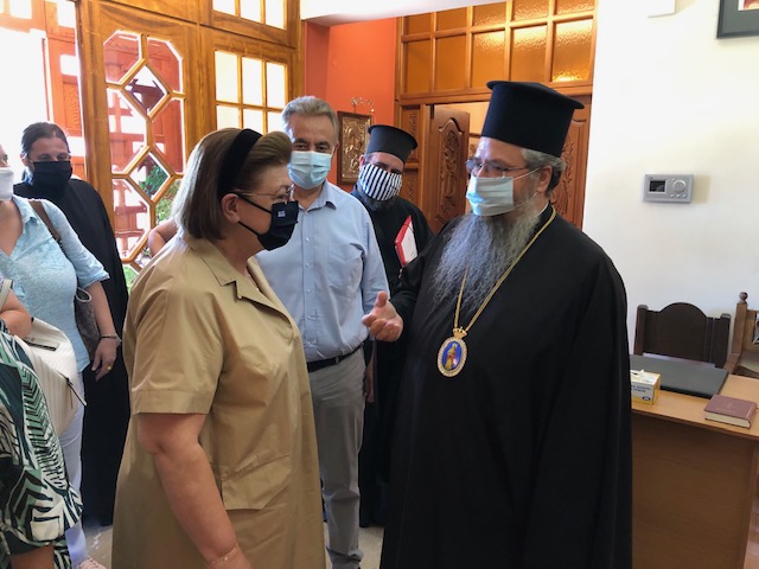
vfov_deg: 49.7
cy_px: 284
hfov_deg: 63.4
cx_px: 380
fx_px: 614
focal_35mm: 28
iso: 64
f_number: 1.8
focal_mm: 4
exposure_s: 1/17
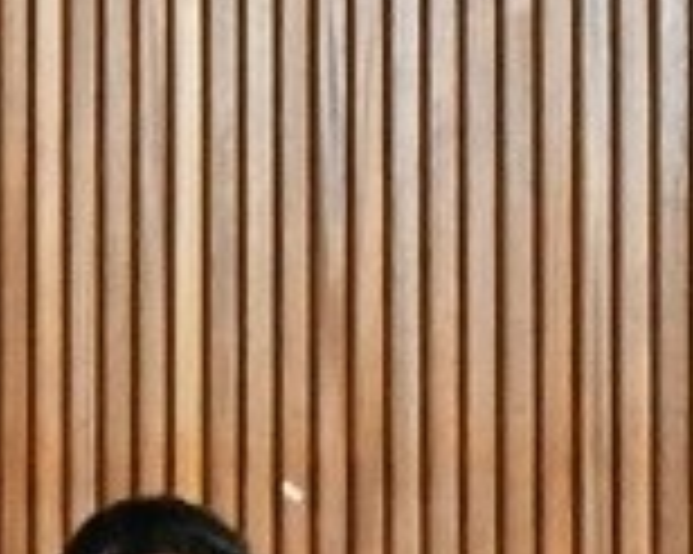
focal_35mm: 335
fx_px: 6867
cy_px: 565
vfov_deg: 4.6
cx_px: 61
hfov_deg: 5.8
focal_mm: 26
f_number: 6.3
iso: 2000
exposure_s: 1/160
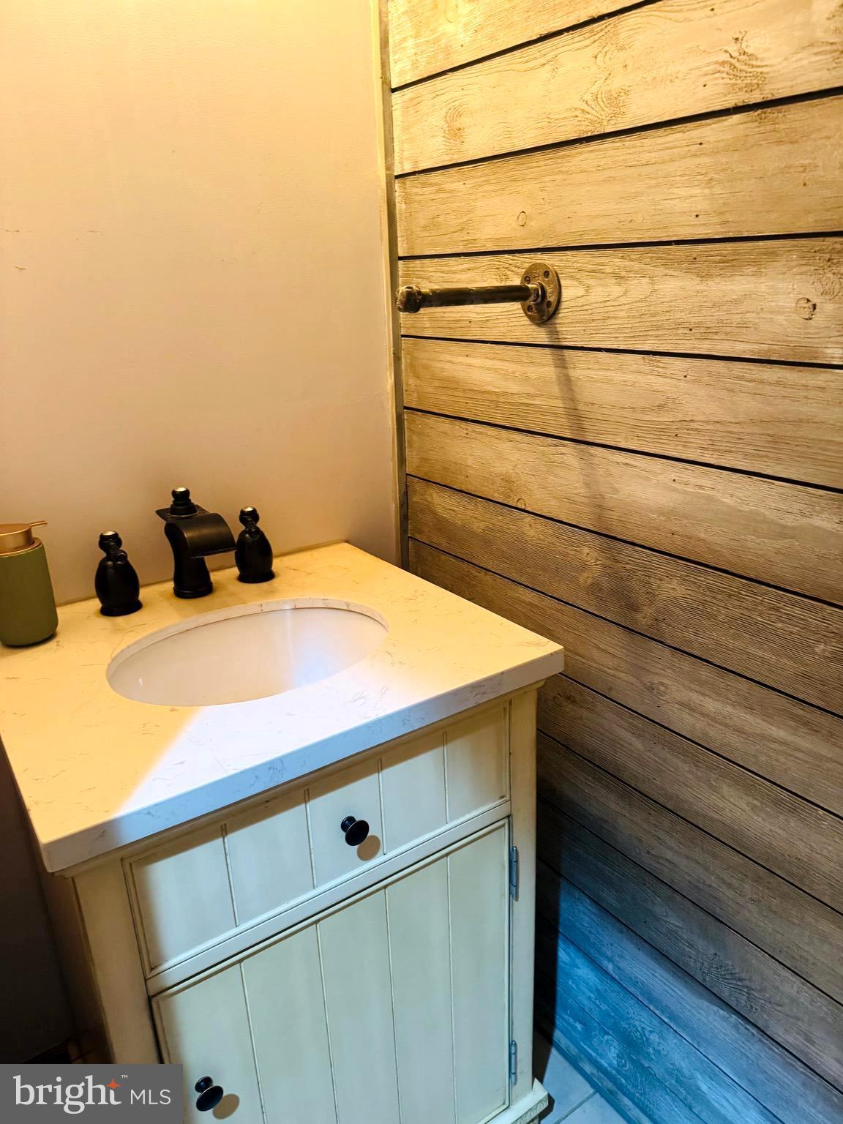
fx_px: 779
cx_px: 422
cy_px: 562
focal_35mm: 24
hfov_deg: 56.8
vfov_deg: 71.6
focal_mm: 6.76
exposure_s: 1/60
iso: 500
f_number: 1.78
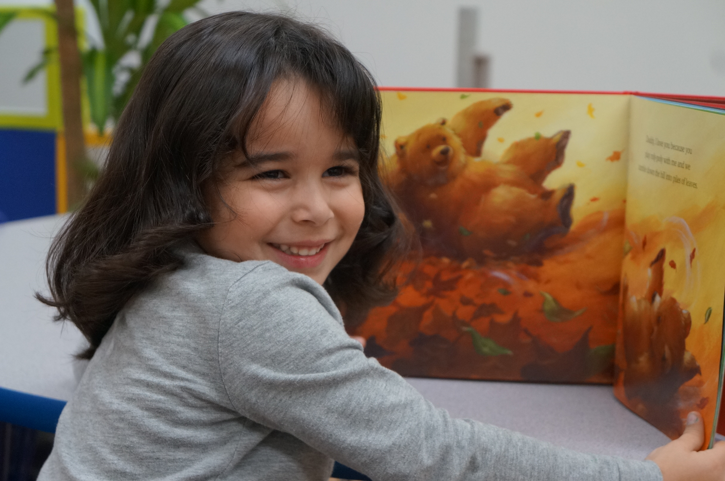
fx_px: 1538
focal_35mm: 76
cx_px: 362
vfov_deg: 17.8
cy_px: 240
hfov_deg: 26.5
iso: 1250
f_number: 5
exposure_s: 1/160
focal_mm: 51
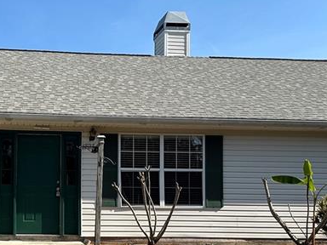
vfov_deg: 22.8
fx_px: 605
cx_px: 77
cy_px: 172
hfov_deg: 29.7
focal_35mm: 64
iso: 80
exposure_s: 1/4016
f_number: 1.78
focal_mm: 6.86
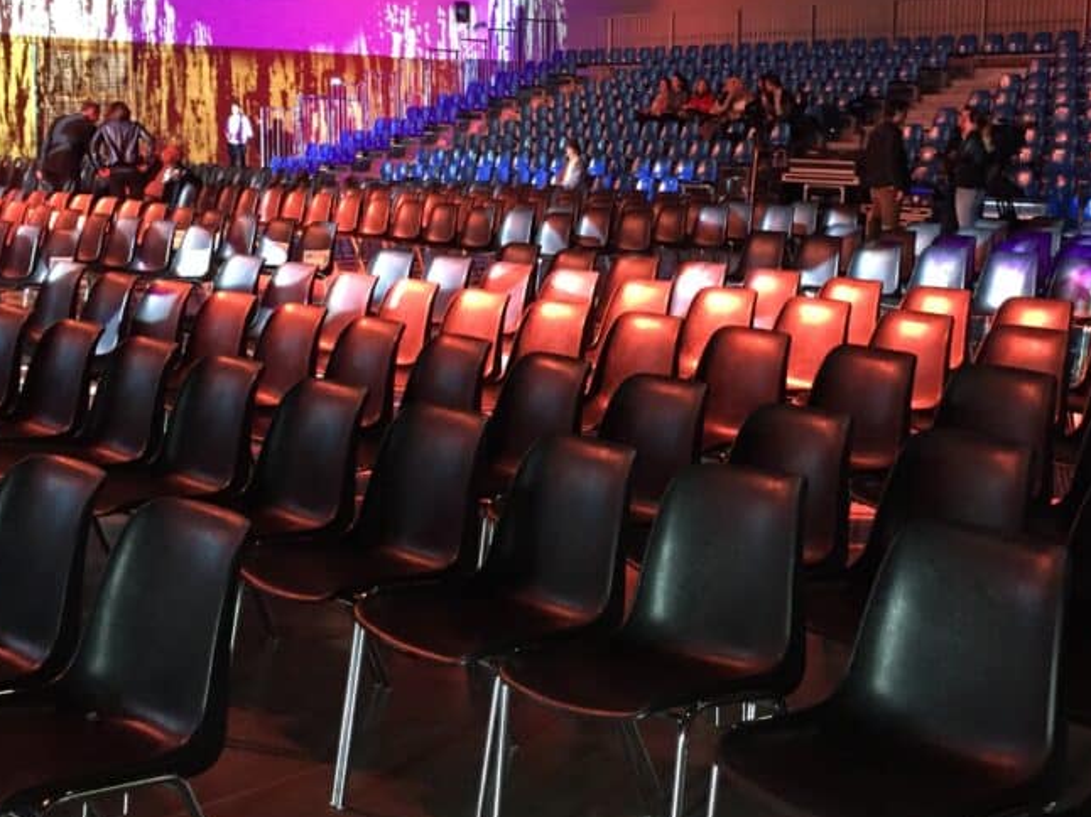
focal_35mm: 46
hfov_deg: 41.2
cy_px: 302
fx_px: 1449
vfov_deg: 31.3
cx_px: 623
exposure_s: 1/17
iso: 250
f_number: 2.2
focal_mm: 4.15
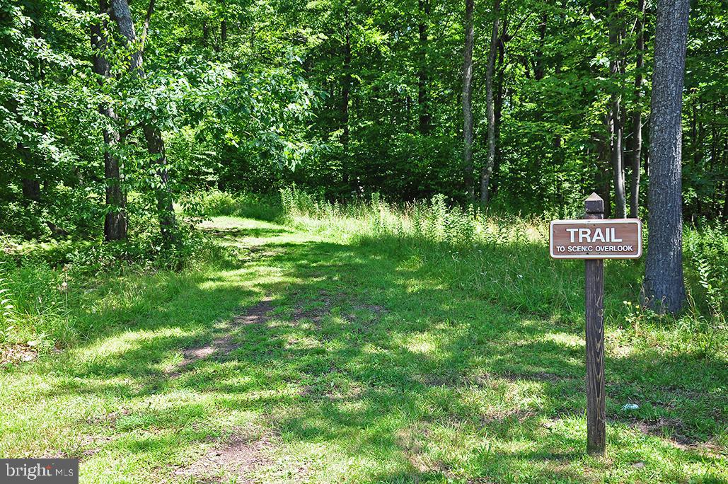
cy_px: 242
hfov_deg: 51.3
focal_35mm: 38
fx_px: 758
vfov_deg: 35.4
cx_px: 364
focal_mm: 25
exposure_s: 1/160
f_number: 6.3
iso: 200
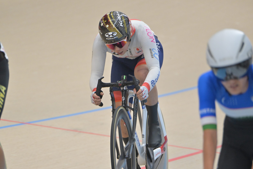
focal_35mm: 413
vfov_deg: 3.3
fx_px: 2902
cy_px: 86
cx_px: 128
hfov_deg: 5.0
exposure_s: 1/400
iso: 4000
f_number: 8
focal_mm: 400
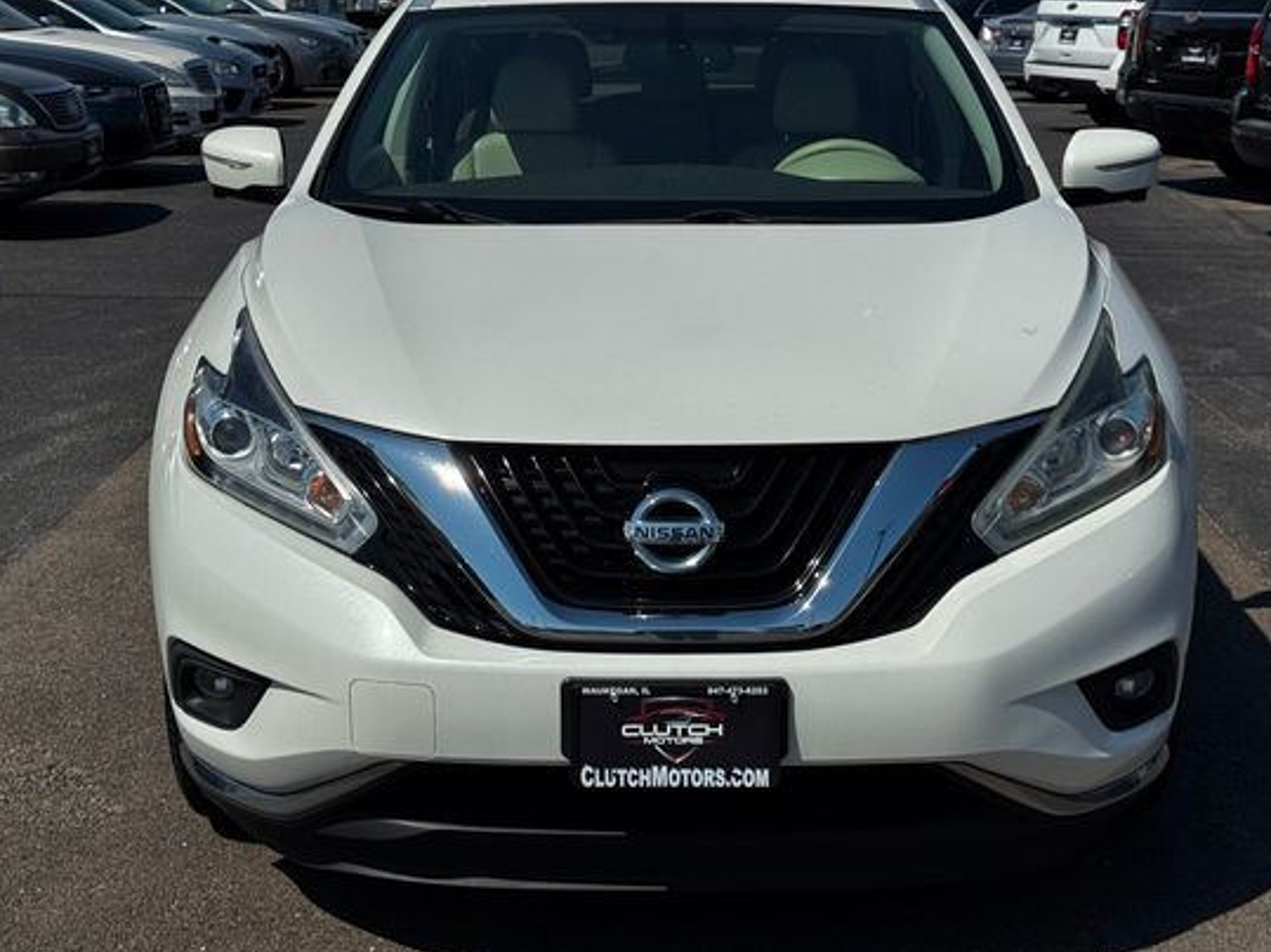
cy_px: 396
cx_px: 660
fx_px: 2092
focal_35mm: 57
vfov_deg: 25.6
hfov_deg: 33.8
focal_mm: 6.76
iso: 80
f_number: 1.78
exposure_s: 1/15385
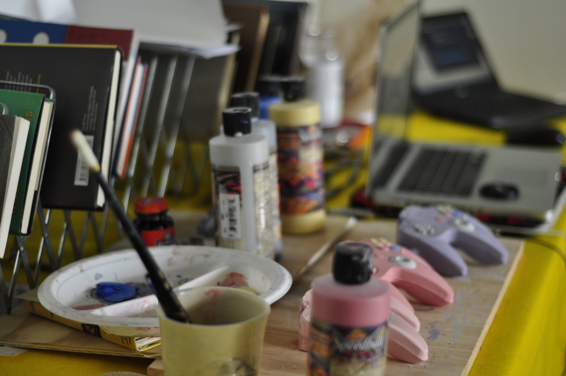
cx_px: 283
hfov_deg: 27.0
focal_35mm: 75
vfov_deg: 18.1
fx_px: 1178
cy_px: 188
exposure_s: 1/200
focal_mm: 50
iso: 250
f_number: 1.8
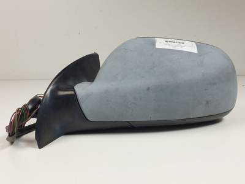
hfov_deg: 67.3
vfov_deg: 53.1
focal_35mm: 26
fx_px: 184
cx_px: 122
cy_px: 92
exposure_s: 1/128
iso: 50
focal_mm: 4.3
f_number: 2.4
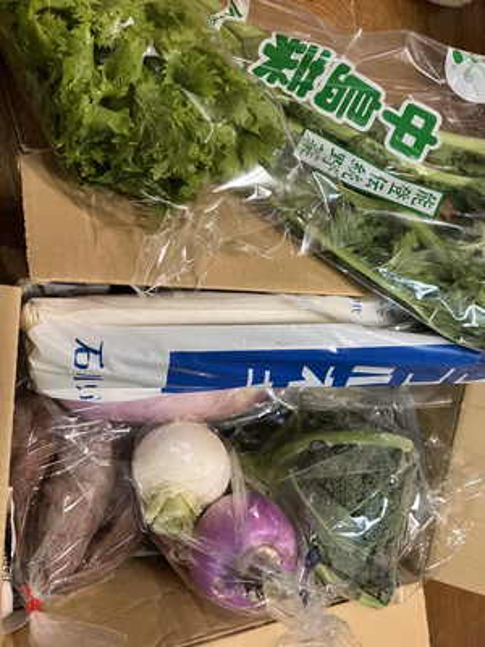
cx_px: 242
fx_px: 523
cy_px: 324
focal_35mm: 28
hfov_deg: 49.7
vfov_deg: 63.4
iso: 200
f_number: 1.8
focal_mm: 3.99
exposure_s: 1/57
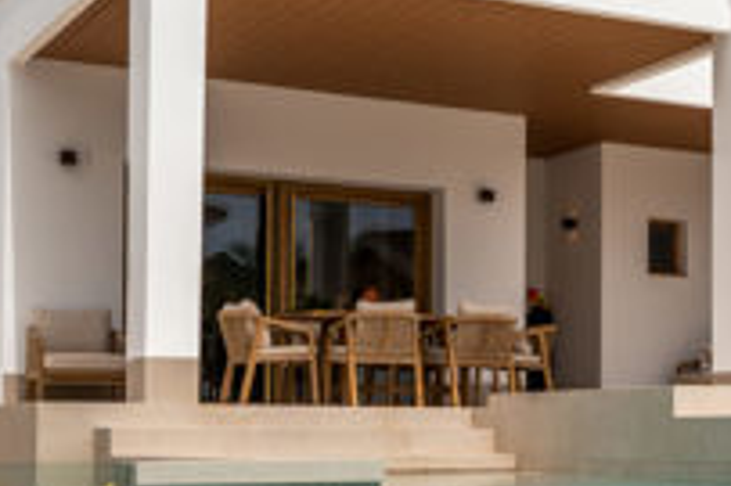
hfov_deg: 24.3
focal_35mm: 80
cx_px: 718
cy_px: 205
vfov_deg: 17.0
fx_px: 1623
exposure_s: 1/1250
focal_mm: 23
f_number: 10
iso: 250
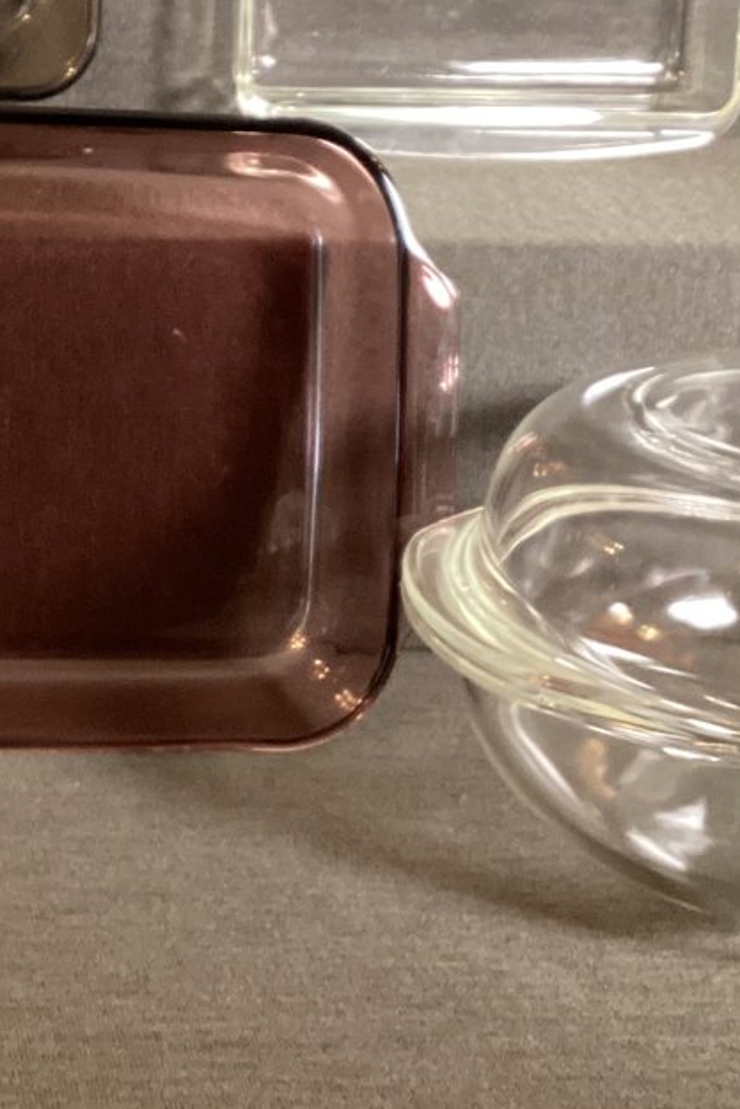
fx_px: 2403
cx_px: 33
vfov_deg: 25.6
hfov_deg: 17.2
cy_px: 235
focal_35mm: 78
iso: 400
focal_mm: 3.3
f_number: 2.4
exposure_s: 1/60
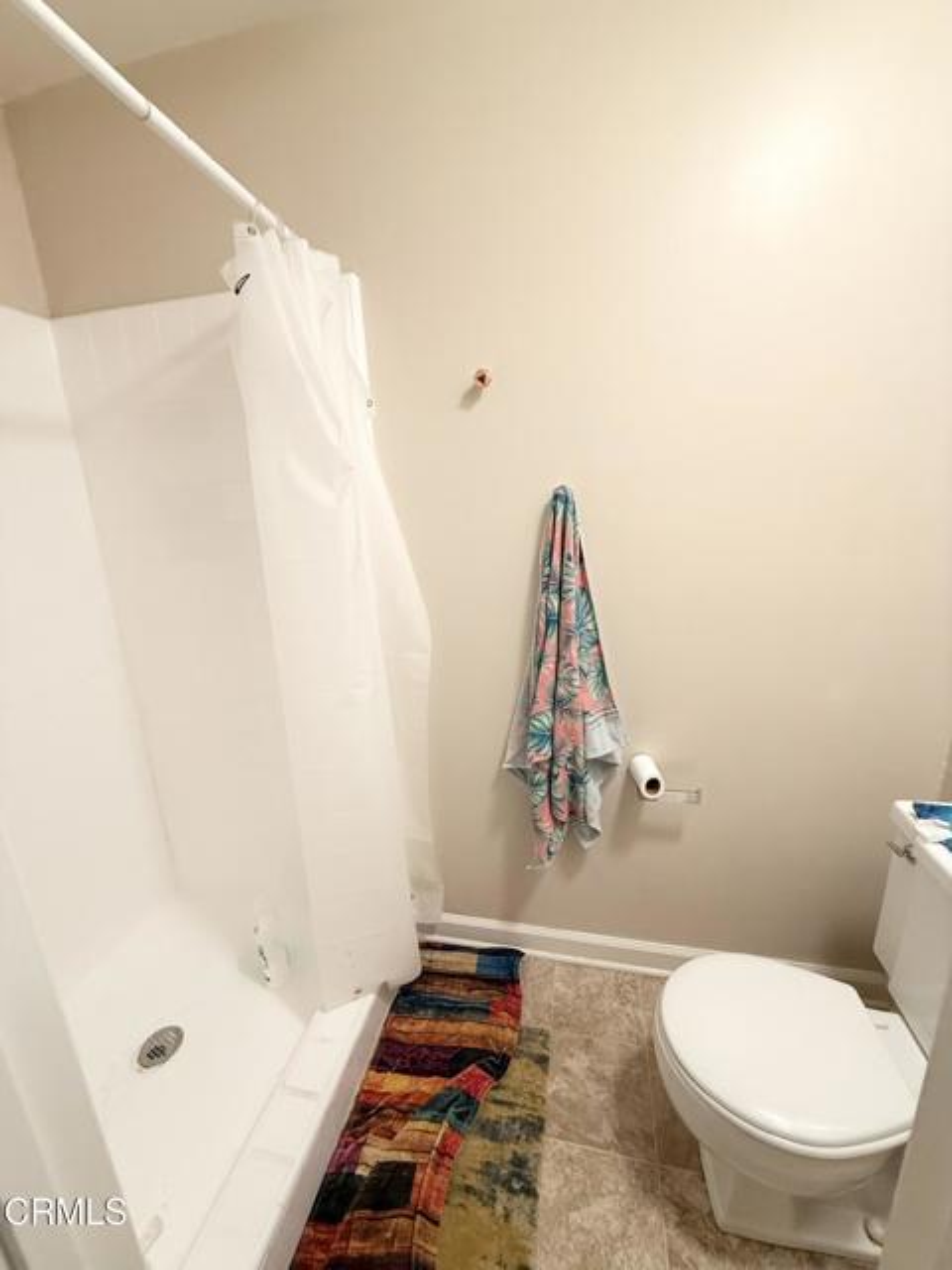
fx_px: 513
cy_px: 635
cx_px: 476
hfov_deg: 85.7
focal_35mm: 14
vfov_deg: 102.1
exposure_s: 1/60
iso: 250
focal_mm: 2.22
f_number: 2.2
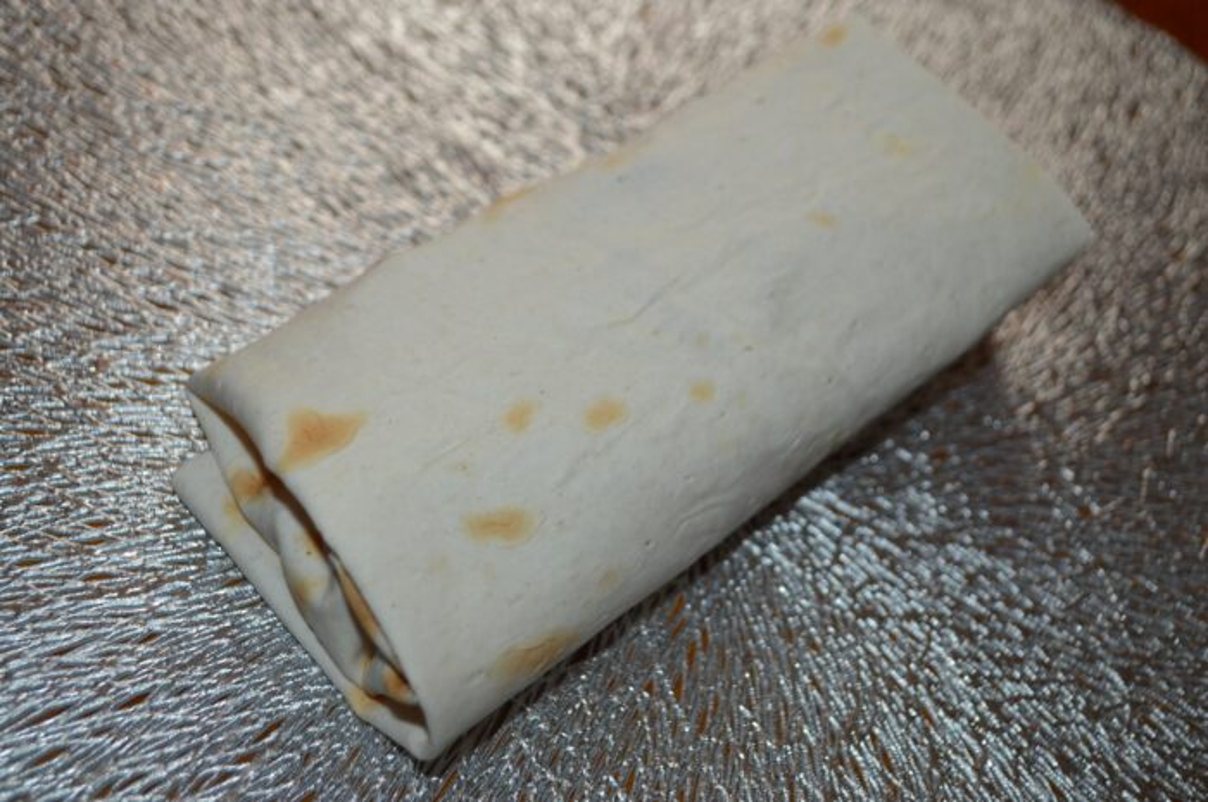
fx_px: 1408
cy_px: 401
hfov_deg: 46.4
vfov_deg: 31.8
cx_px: 604
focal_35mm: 42
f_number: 4.5
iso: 360
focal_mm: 28
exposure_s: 1/60
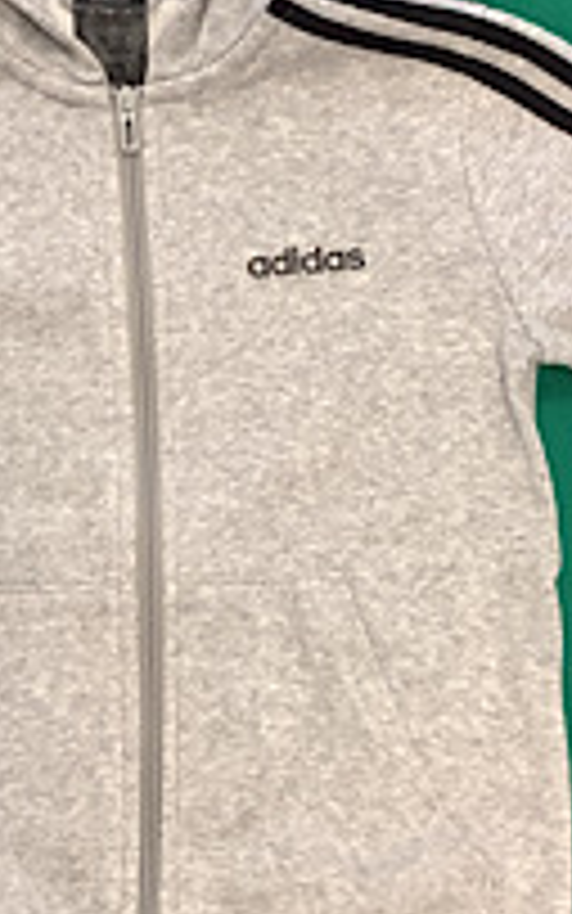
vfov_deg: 25.5
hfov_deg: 16.0
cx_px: 119
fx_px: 2019
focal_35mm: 81
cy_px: 432
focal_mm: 3.3
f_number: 2.4
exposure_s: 1/50
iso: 125
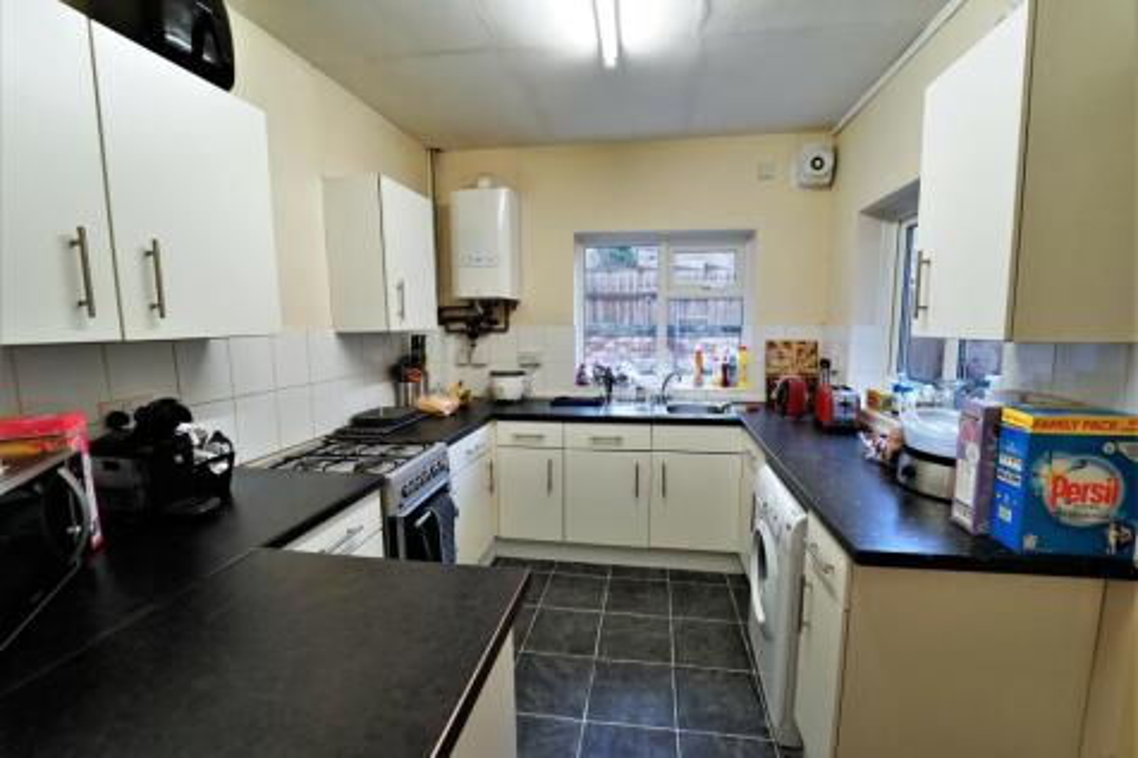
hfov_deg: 104.3
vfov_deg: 81.2
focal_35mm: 14
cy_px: 379
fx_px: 442
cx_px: 569
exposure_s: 1/25
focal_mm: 14
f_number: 4.5
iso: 800
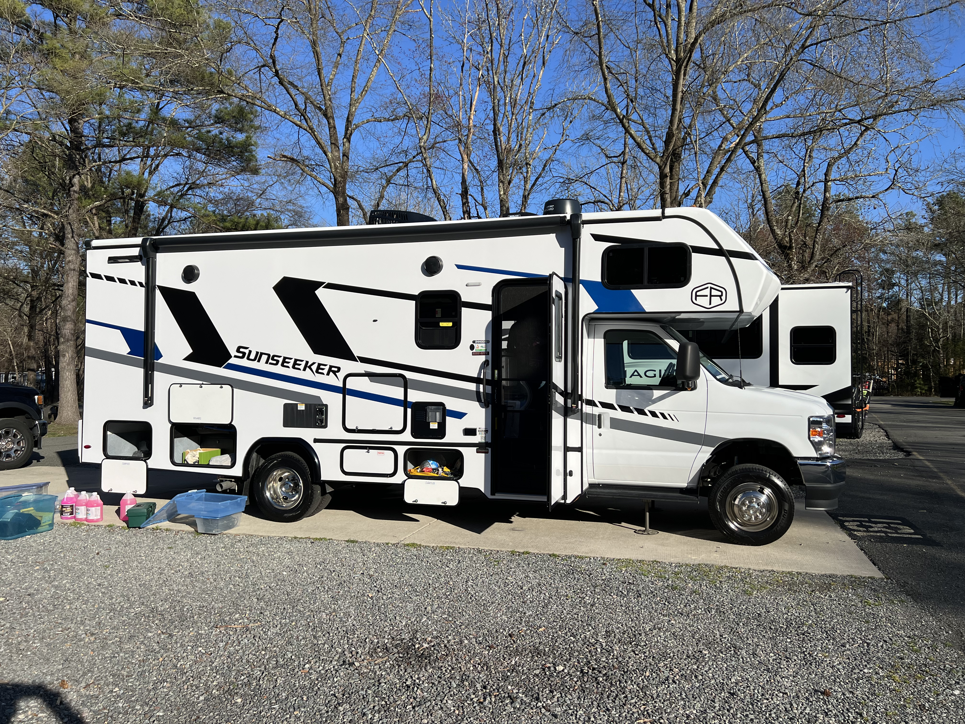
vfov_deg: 53.1
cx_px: 482
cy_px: 362
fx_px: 725
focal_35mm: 26
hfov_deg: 67.3
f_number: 1.5
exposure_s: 1/6579
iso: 50
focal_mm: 5.7
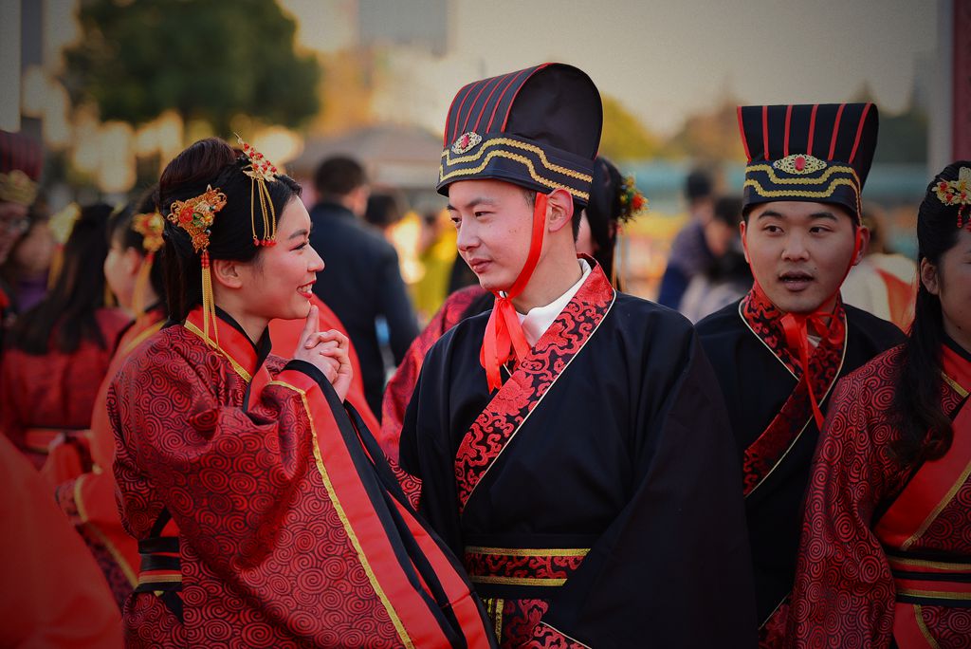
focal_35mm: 105
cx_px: 486
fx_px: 2834
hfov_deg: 19.4
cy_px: 324
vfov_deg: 13.1
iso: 250
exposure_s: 1/250
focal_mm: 105
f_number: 2.8
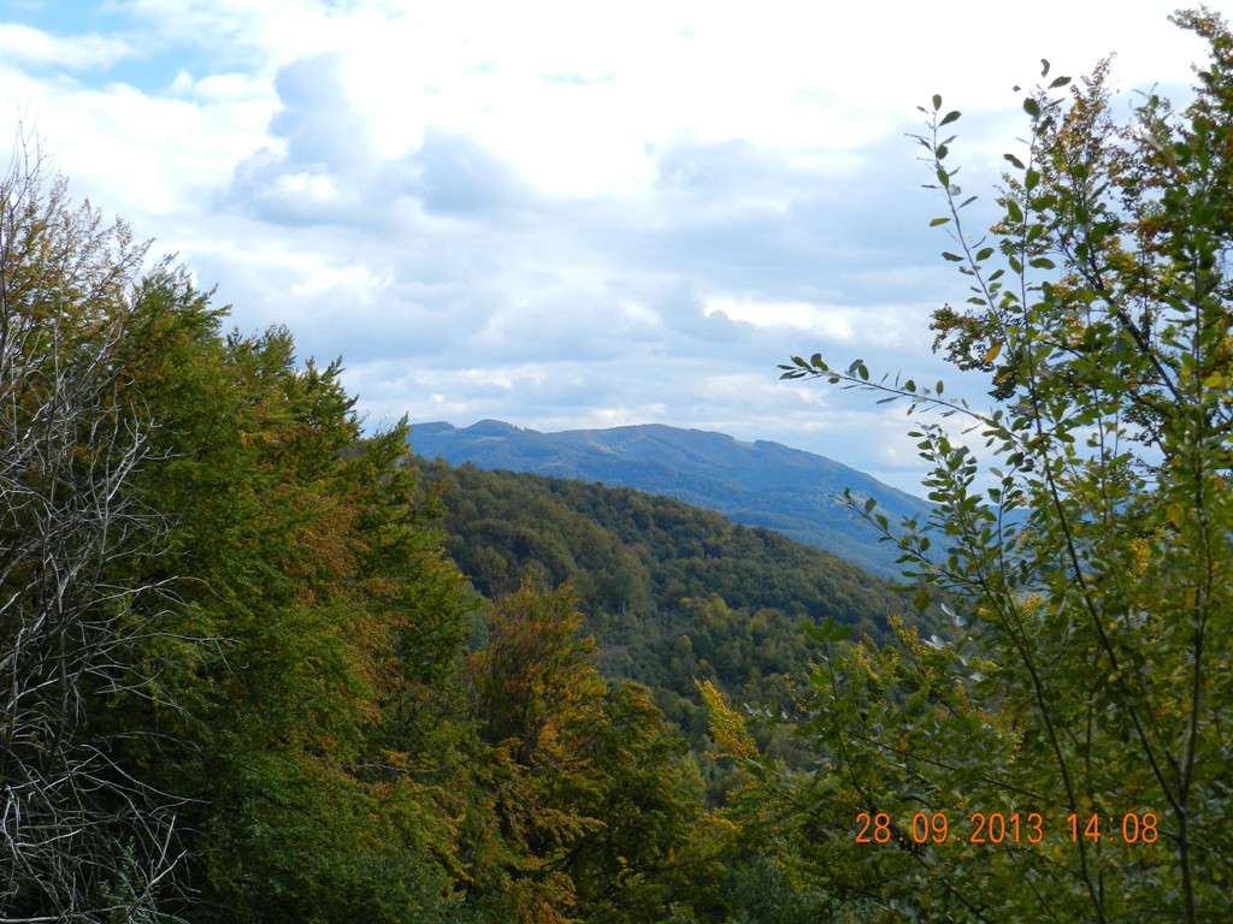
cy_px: 462
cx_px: 616
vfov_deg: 24.4
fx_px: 2137
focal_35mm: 60
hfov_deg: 32.2
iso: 160
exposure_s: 1/640
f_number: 4.6
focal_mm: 10.7
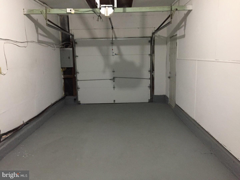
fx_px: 201
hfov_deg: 61.7
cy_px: 90
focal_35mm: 29
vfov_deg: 48.2
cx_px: 120
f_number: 2.2
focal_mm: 4.15
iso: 250
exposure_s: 1/17
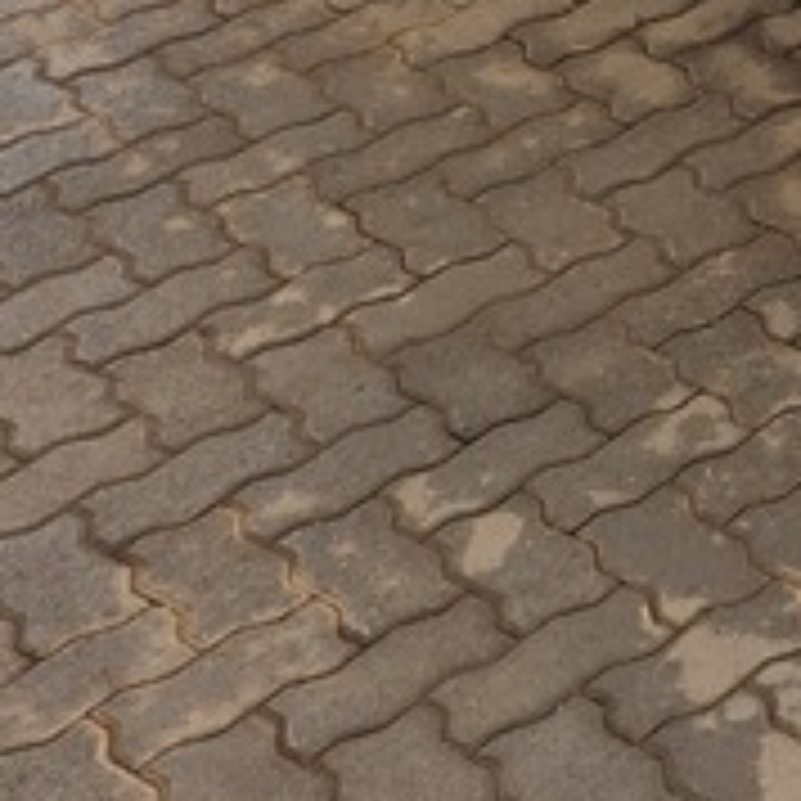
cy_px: -688
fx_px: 3063
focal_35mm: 117
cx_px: 1786
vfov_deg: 13.3
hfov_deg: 12.4
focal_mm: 6.25
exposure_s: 1/180
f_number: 1.7
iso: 40
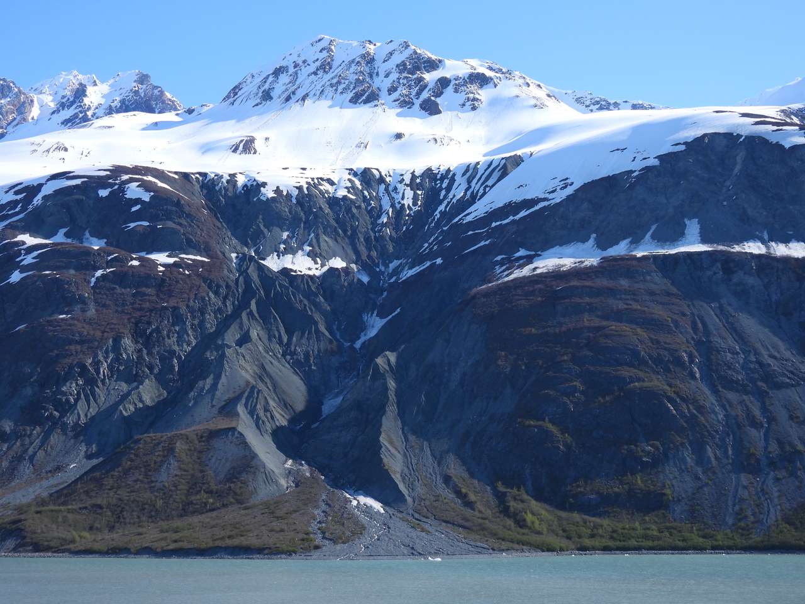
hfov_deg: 34.9
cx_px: 402
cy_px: 302
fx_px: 1279
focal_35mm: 55
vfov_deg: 26.6
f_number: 3.5
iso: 100
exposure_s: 1/1250
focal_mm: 9.8
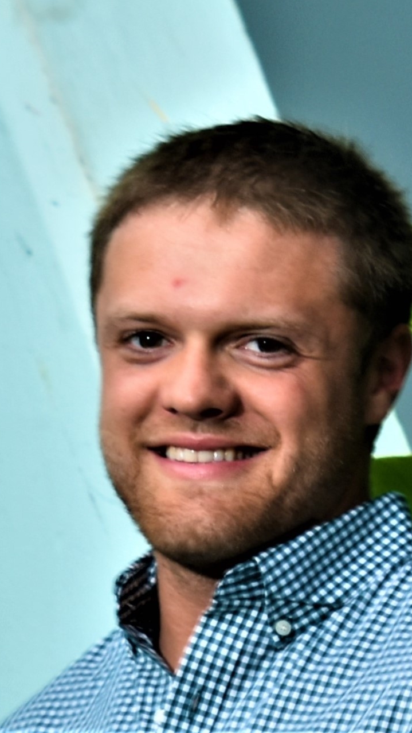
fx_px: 4127
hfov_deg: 5.7
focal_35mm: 213
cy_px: 366
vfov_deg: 10.1
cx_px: 237
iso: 100
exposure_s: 1/80
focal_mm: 135
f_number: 2.8
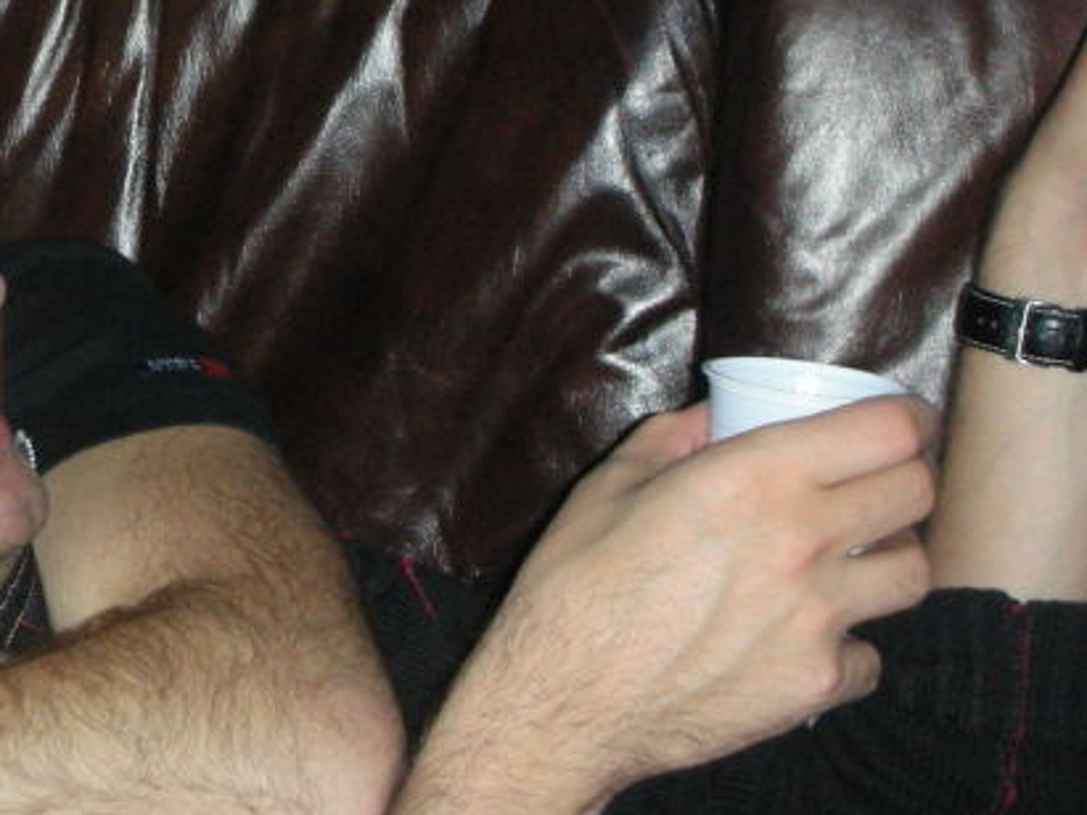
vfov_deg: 9.7
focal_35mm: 152
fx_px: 4772
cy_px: 77
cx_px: -21
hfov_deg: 12.8
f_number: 4
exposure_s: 1/120
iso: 200
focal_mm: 10.1
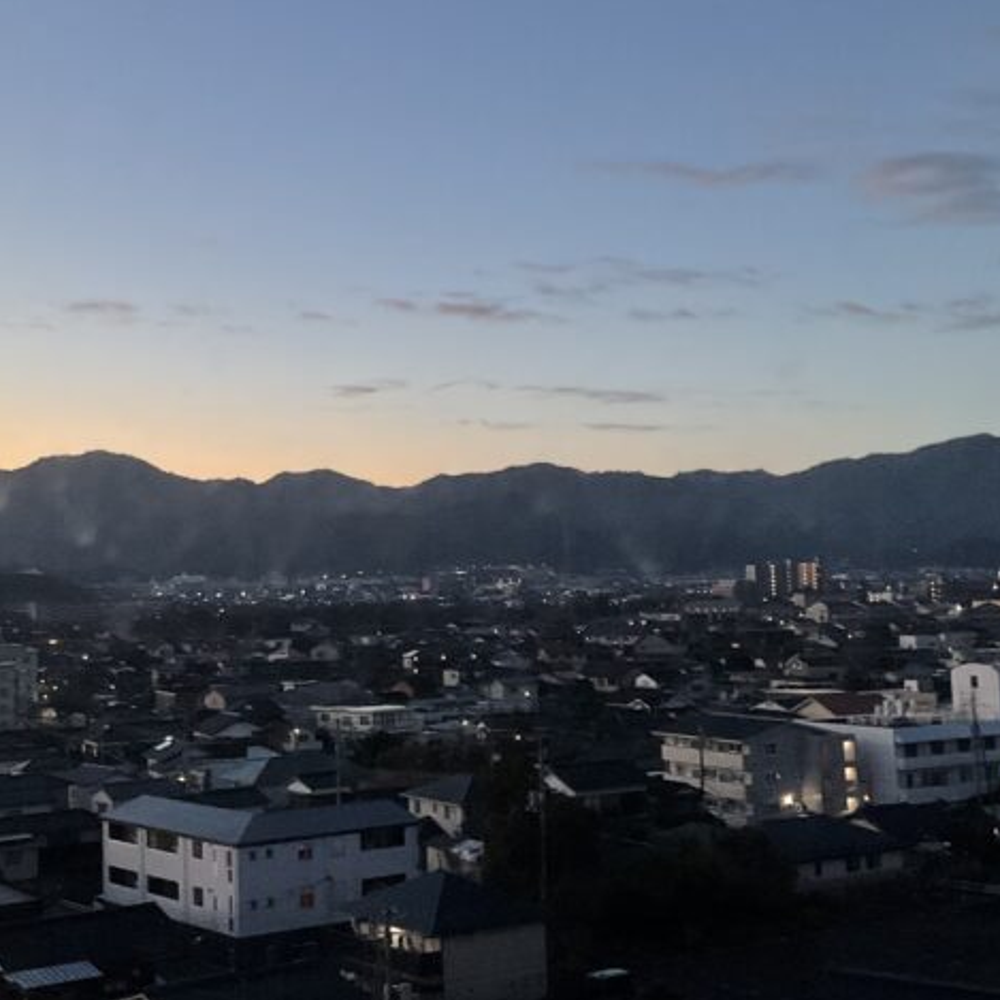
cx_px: 303
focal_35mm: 56
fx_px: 1830
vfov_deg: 30.5
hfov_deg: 30.2
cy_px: 401
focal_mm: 3
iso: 320
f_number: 1.8
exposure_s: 1/60
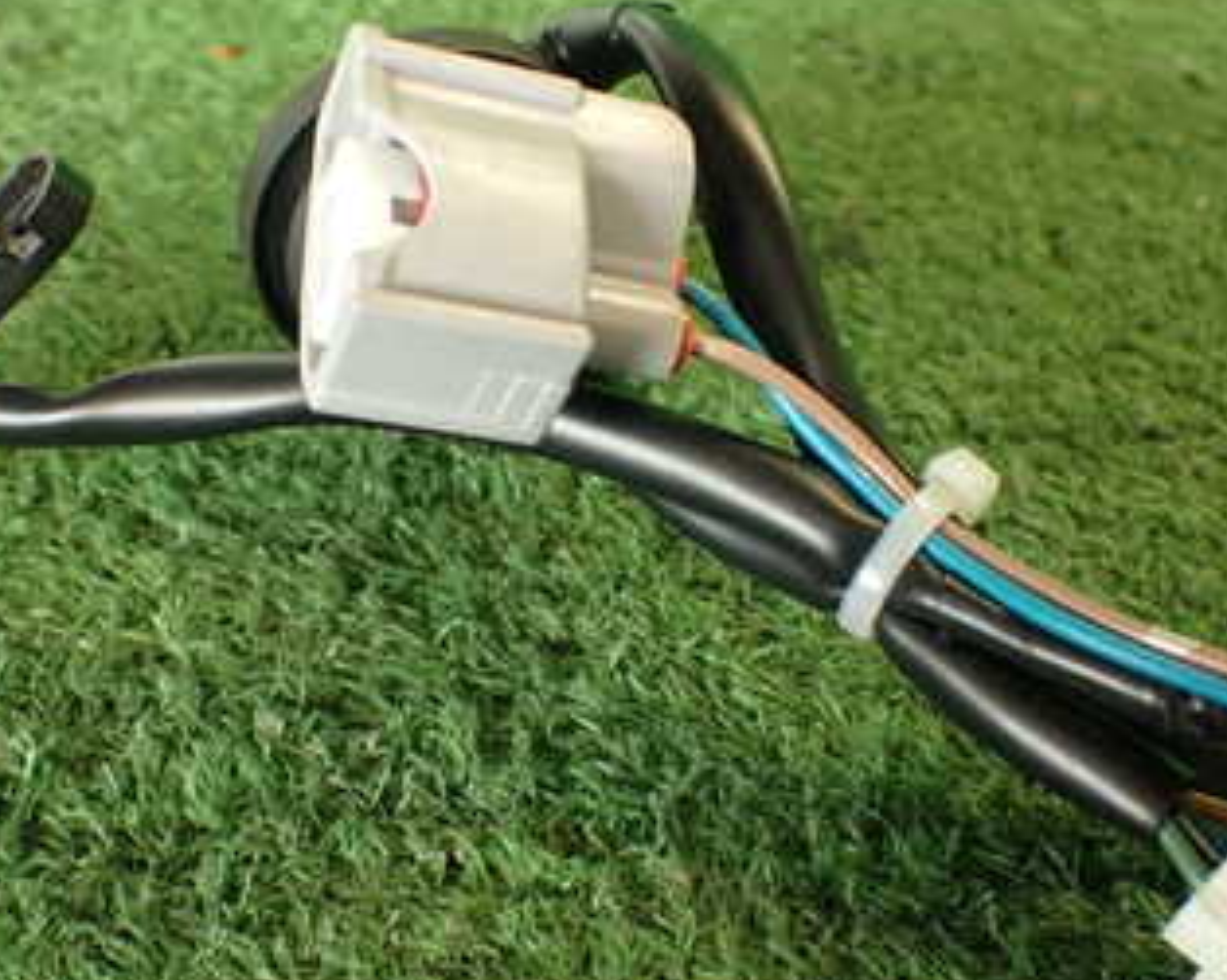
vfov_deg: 27.1
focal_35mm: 56
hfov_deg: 33.6
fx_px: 2033
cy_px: 543
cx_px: 617
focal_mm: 5.4
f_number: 2.3
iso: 200
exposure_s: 1/40
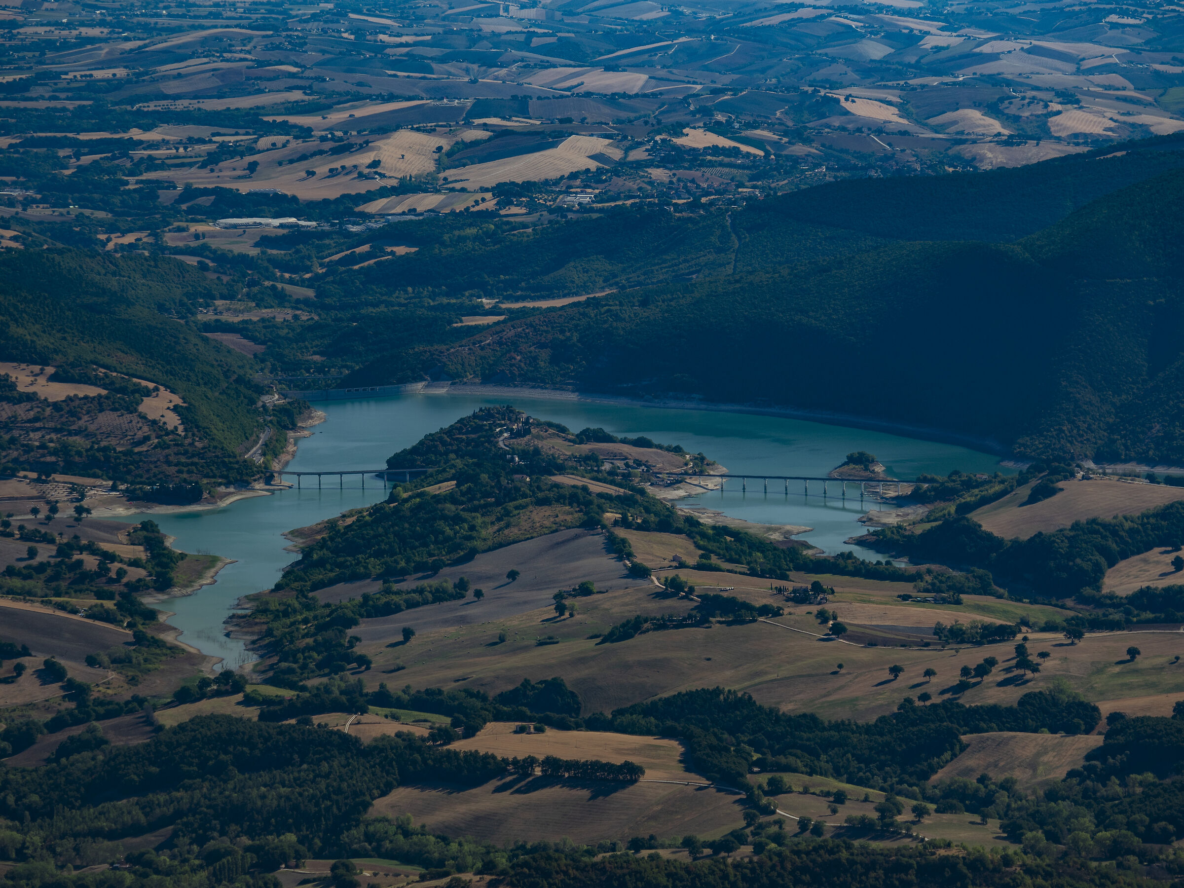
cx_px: 592
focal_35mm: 180
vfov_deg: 8.2
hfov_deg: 11.0
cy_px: 444
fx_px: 6157
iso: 64
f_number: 2.8
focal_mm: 90
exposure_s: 1/500
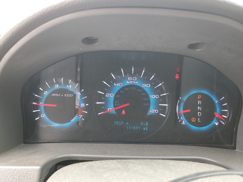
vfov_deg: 53.1
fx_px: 183
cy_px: 91
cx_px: 122
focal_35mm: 26
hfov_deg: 67.3
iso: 52
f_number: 1.5
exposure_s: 1/60.2
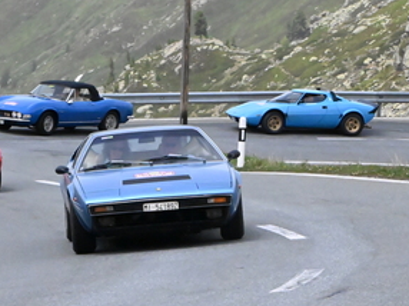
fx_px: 2975
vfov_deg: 5.9
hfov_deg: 7.9
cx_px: 119
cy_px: 185
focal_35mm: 252
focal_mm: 125
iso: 25600
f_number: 22
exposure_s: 1/8000
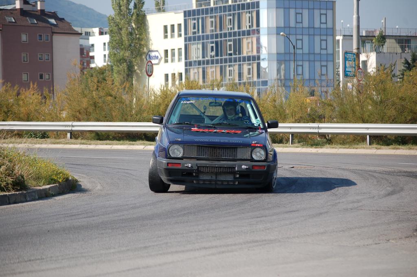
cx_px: 208
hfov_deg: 14.9
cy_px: 138
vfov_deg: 9.9
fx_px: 1597
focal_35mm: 138
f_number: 4.5
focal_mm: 92
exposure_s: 1/1000
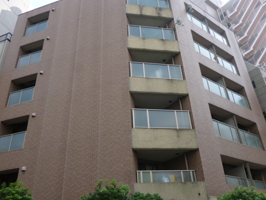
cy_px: 104
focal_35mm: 31
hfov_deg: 58.3
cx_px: 141
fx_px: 238
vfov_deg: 45.5
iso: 100
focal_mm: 5
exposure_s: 1/320
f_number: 3.1
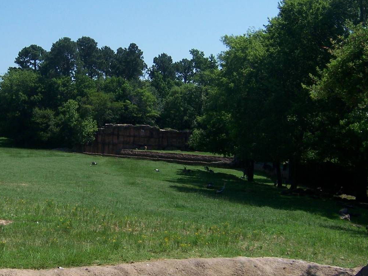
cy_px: 129
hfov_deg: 35.4
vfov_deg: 27.5
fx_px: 563
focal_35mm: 53
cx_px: 93
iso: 80
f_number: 4
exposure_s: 1/1000
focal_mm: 5.5
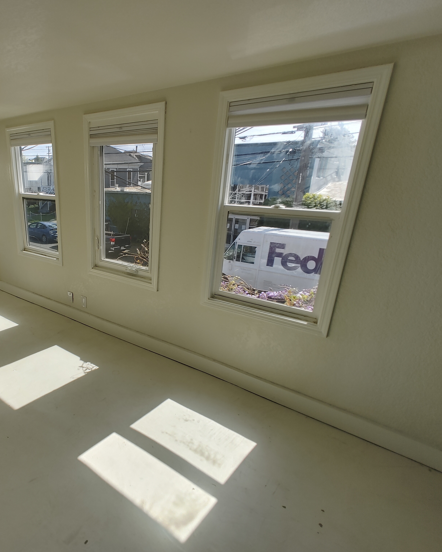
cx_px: 106
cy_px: 276
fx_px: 327
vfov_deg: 80.4
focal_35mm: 20
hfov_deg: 63.7
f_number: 1.9
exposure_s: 1/493
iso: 50
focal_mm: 1.78
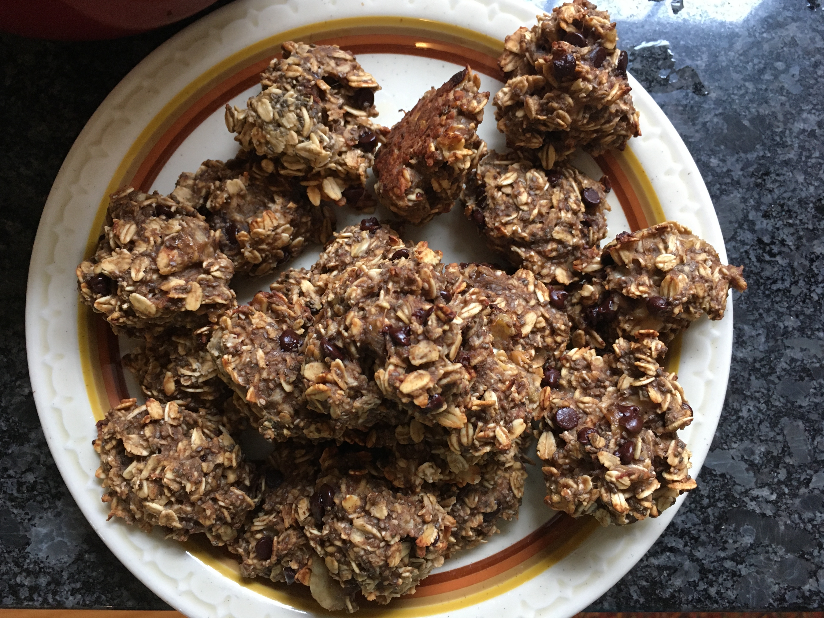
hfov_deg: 60.0
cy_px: 299
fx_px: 714
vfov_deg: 46.8
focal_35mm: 30
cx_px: 400
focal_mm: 4.15
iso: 125
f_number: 2.2
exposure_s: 1/30
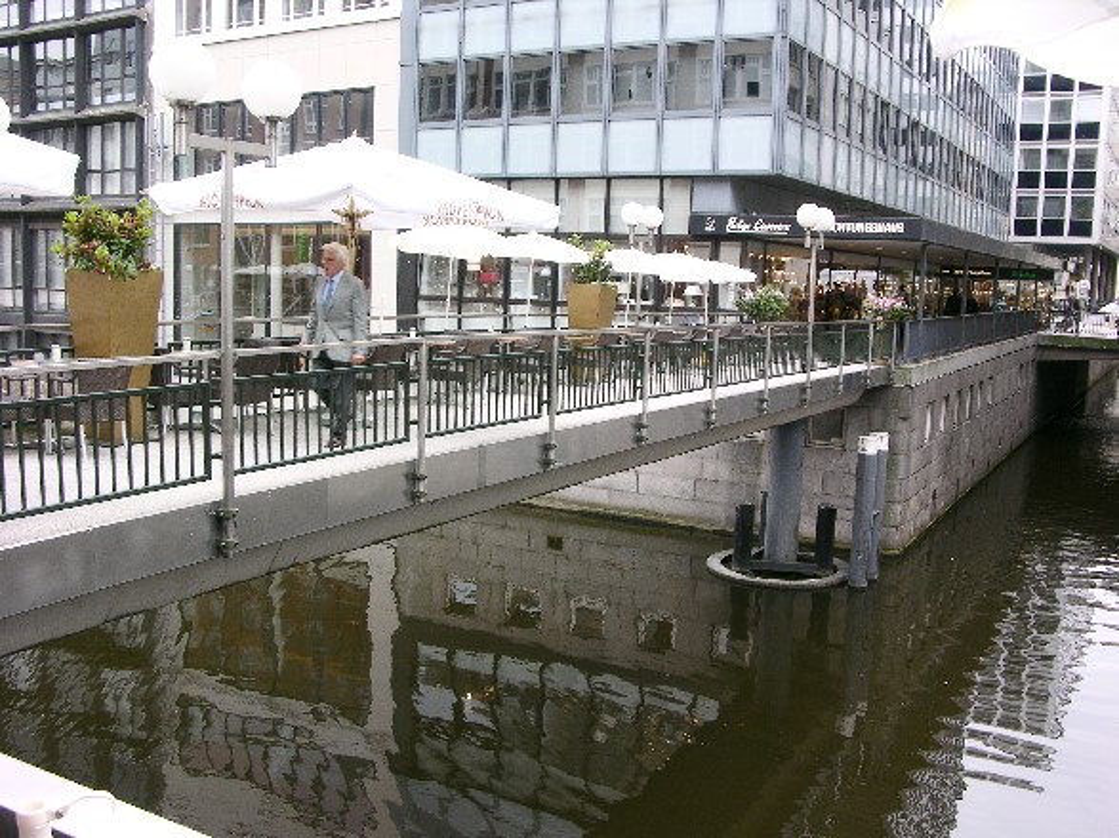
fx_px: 1131
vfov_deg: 40.7
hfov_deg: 52.6
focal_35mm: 35
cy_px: 419
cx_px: 560
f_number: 5
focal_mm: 8.9
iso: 50
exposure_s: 1/51.8
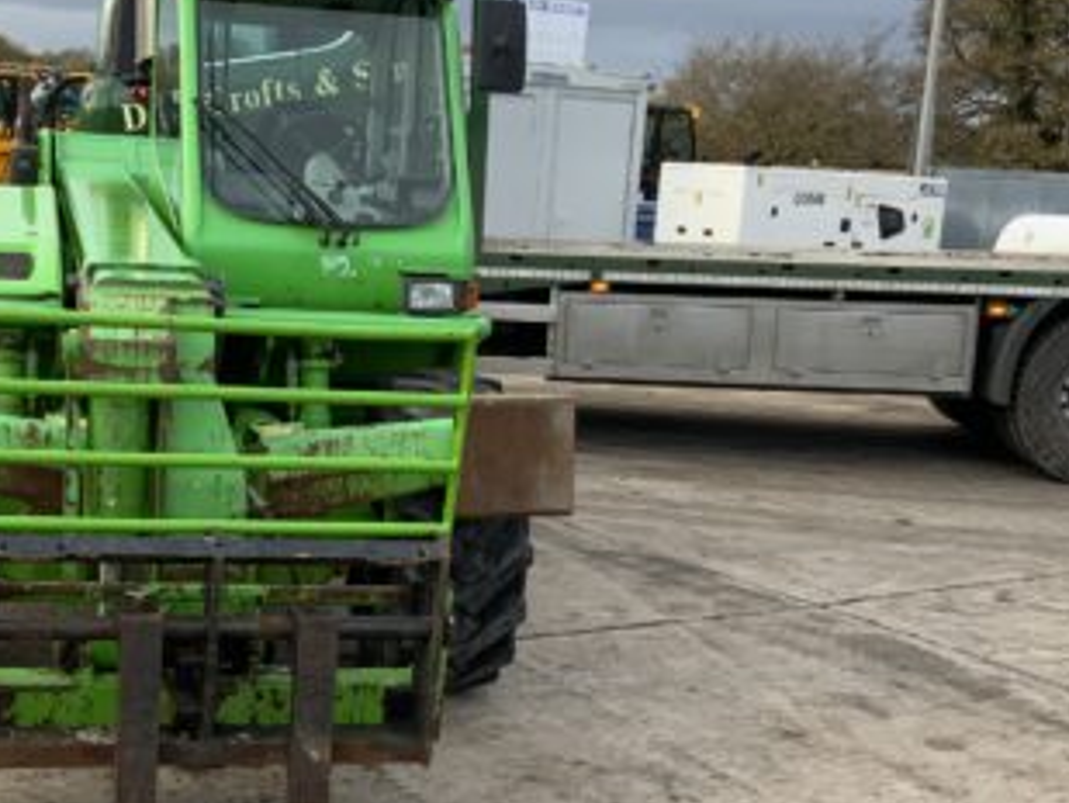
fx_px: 1854
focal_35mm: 60
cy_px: 502
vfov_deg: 24.4
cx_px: 370
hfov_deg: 32.0
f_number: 1.8
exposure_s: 1/249
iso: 16
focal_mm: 3
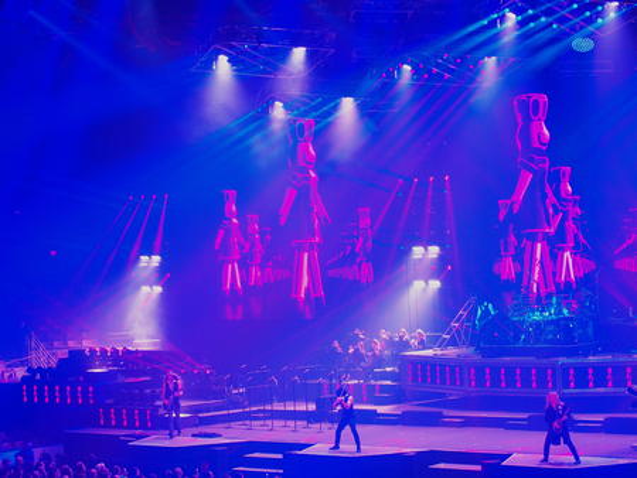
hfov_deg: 23.0
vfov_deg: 17.4
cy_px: 239
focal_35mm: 85
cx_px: 318
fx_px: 1565
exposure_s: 1/60
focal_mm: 17.8
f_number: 2.8
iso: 400
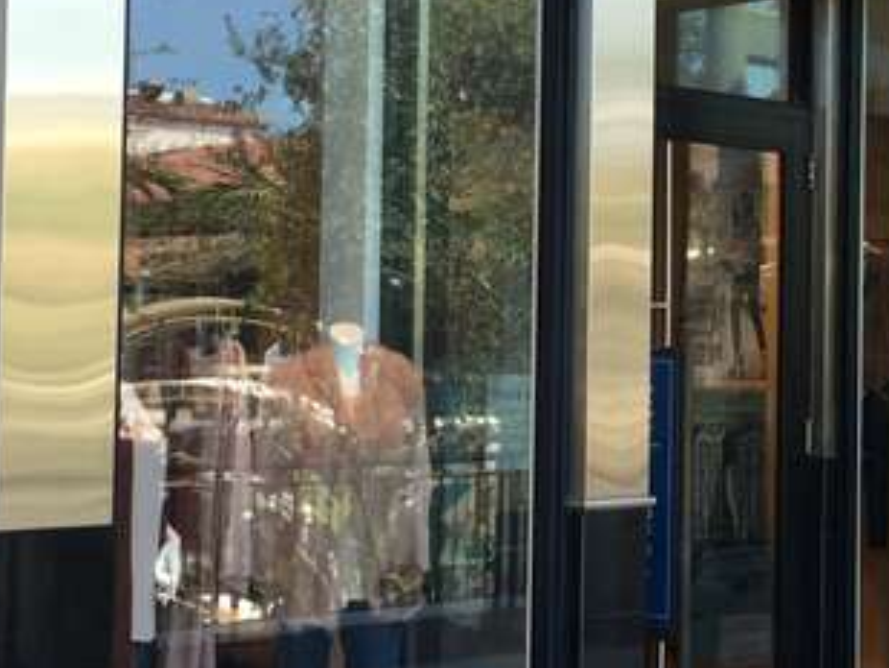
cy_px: 274
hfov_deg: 25.8
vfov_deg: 19.6
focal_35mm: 75
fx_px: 1927
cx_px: 610
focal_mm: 4.15
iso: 25
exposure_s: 1/120
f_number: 2.2
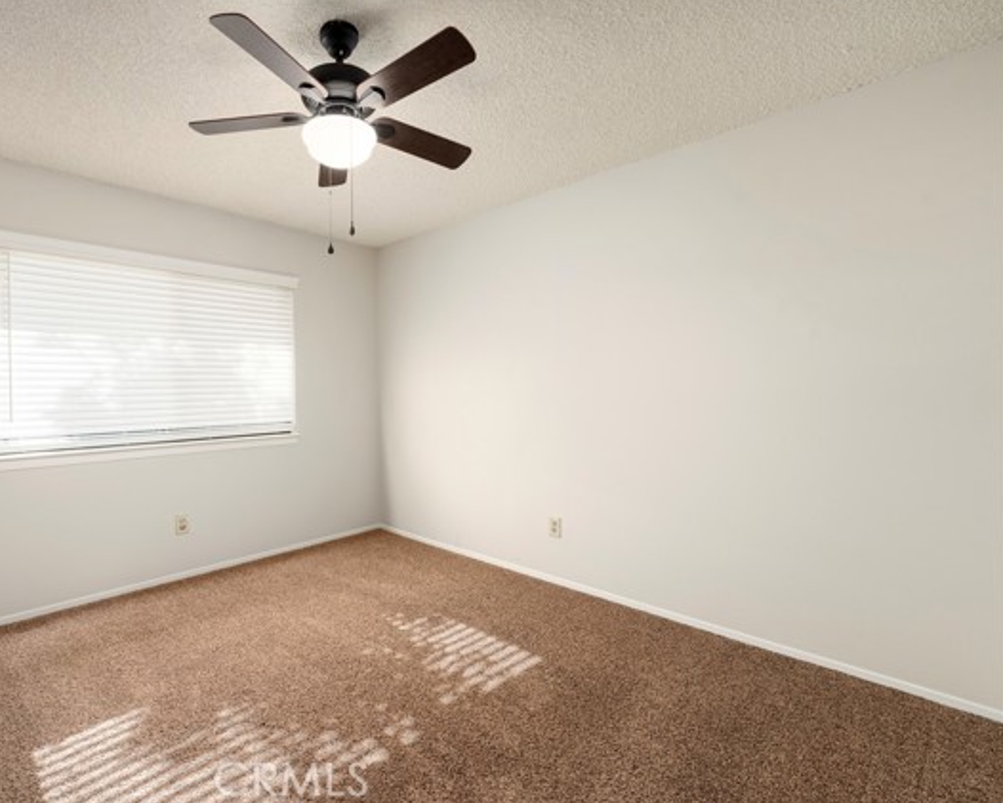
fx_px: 475
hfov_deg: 91.7
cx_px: 395
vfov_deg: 80.4
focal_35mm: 16
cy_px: 400
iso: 320
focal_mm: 14
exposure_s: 1/160
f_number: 7.1
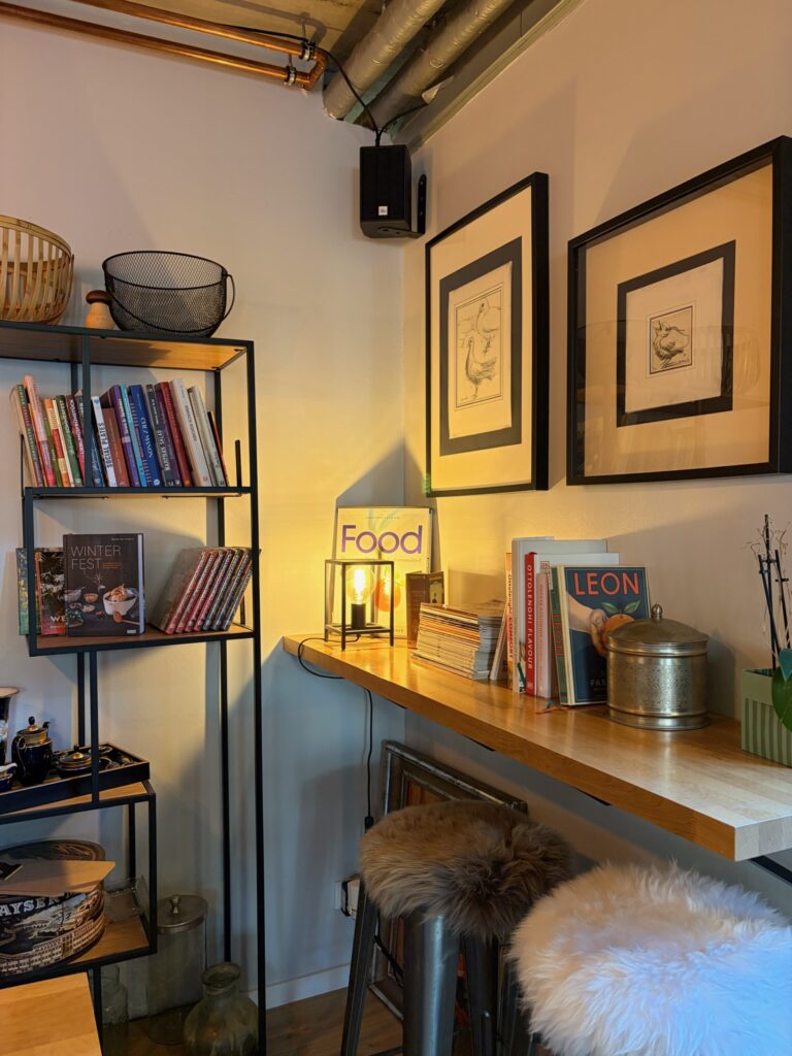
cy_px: 528
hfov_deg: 53.1
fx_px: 793
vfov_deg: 67.3
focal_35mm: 26
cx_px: 396
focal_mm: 5.96
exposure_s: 1/50
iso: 160
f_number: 1.6
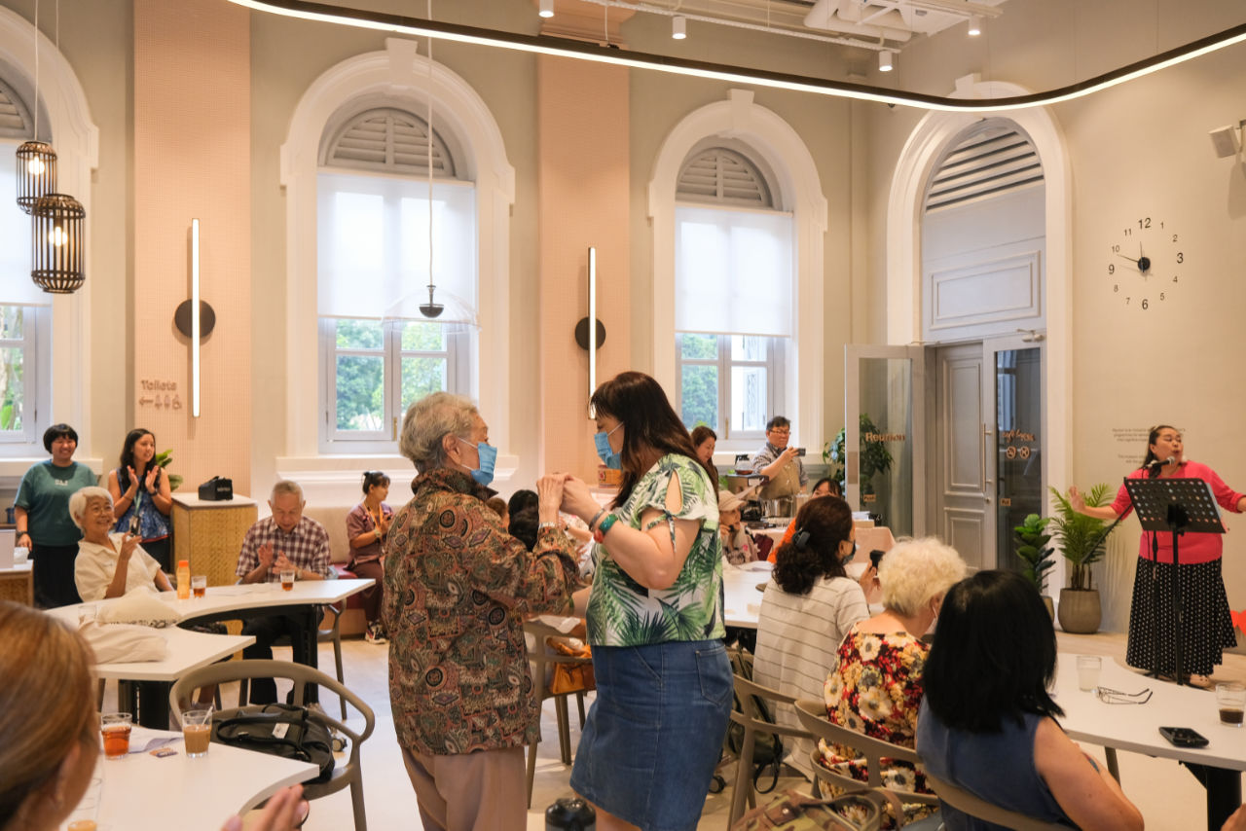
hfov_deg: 100.4
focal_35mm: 15
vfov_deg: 77.4
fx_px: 519
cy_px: 416
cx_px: 623
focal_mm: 10
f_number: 22
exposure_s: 1/10
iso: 160
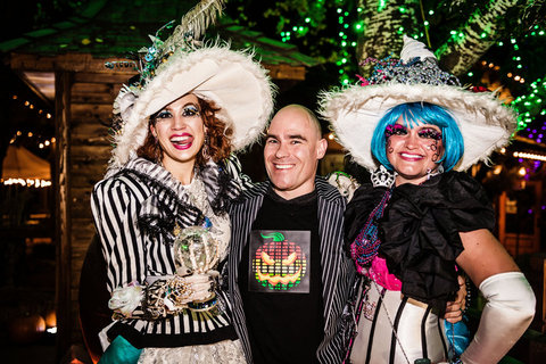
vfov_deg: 33.4
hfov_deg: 48.5
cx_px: 273
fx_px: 607
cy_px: 182
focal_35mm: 40
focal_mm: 40
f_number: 2.8
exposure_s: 1/50
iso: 400
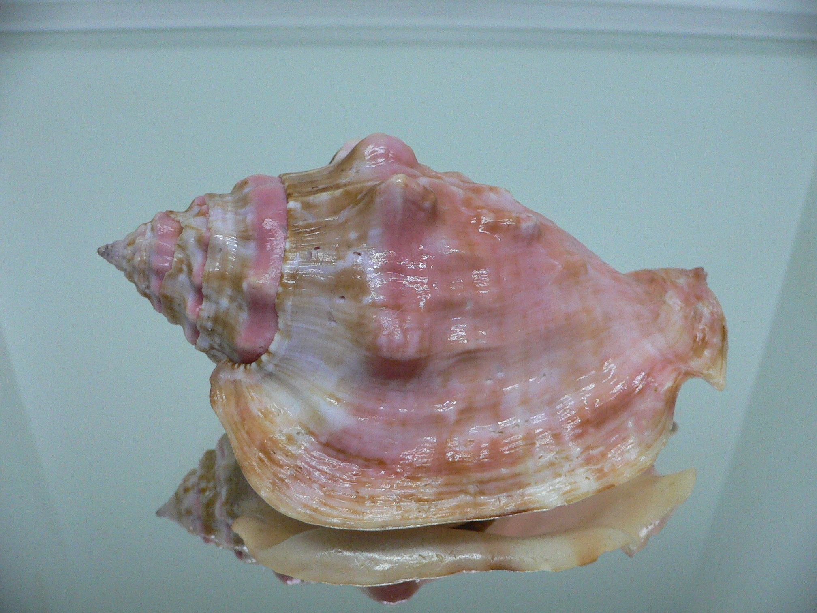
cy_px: 306
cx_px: 408
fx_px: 826
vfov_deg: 40.7
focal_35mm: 35
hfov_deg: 52.6
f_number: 2.8
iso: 200
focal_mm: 4.6
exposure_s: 1/60
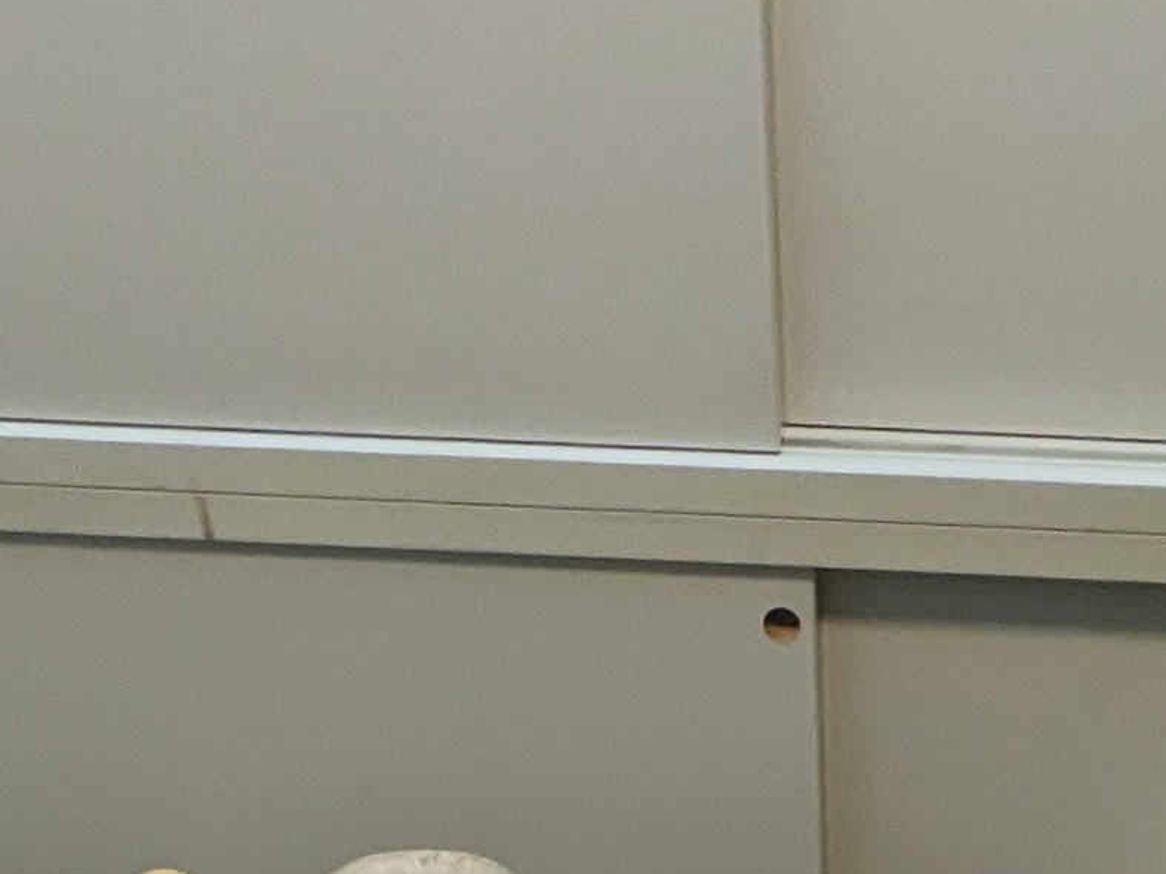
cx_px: 853
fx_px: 2762
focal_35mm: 82
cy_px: 2124
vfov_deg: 13.2
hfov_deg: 23.6
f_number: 2.2
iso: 134
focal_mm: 2.22
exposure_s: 1/74.3
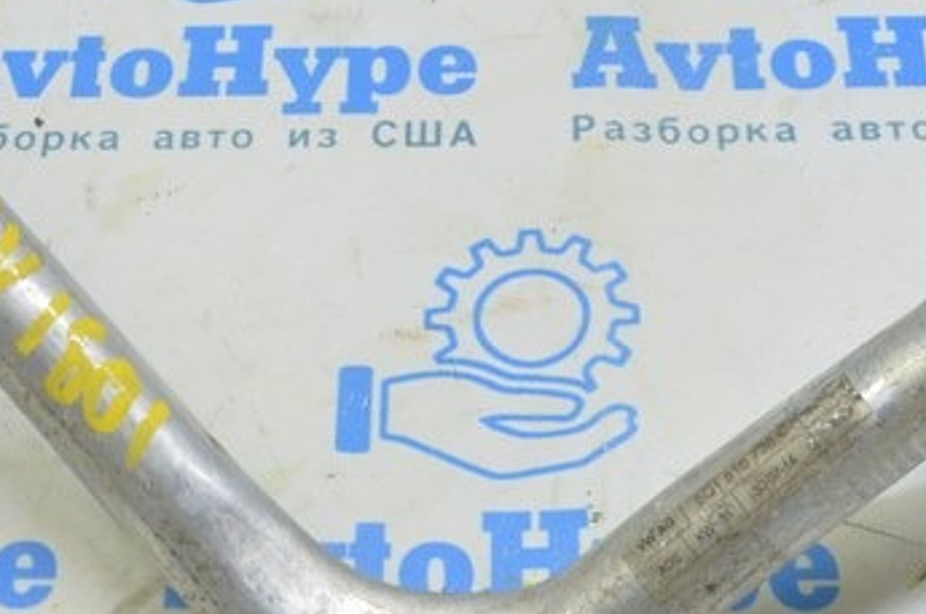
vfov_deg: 13.5
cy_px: -157
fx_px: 2517
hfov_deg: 20.8
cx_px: 327
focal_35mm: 98
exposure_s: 1/20
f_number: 5.6
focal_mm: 22
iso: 400
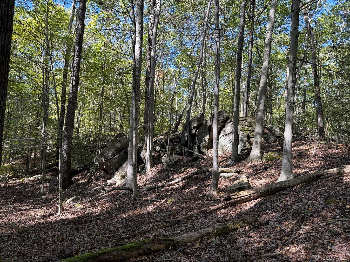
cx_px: 175
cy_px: 131
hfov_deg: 71.6
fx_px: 243
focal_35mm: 24
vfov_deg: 56.8
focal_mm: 6.76
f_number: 1.78
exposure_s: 1/212
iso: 64
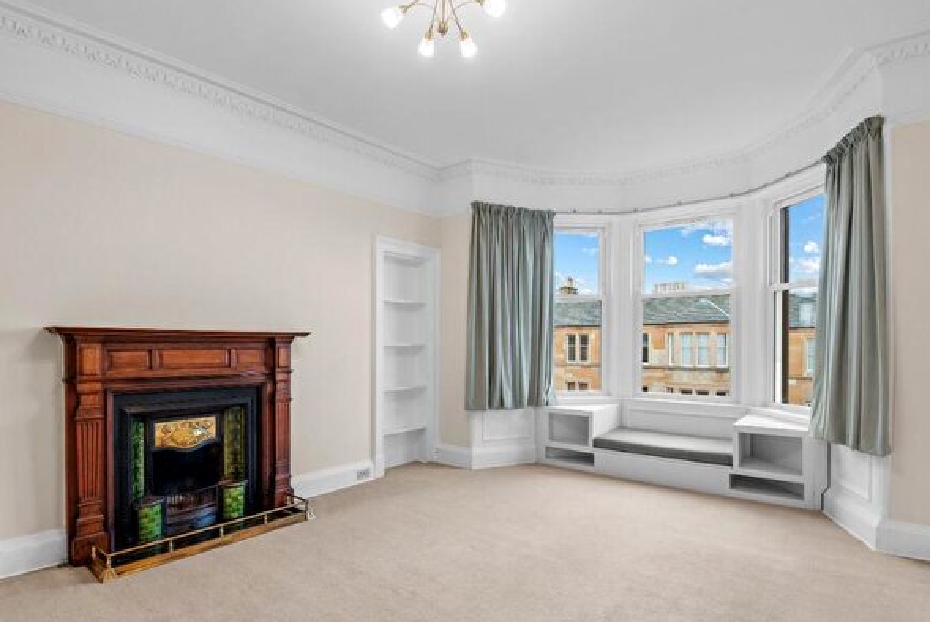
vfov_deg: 64.6
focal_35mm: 19
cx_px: 464
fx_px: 491
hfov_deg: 86.8
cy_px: 336
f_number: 9
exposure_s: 1/1.67
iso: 250
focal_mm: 16
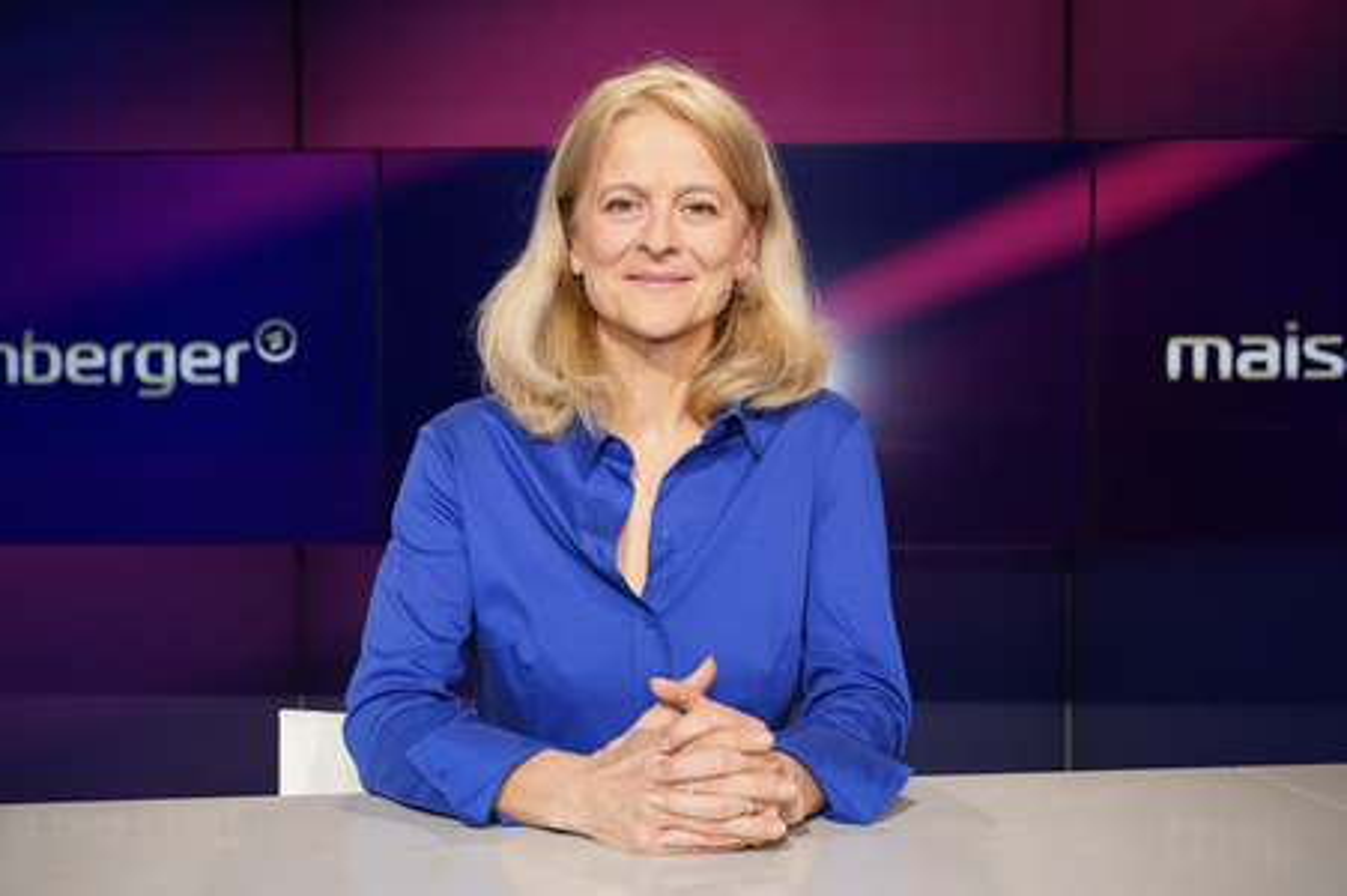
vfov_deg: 31.1
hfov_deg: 45.5
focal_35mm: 43
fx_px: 1608
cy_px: 448
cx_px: 674
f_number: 5
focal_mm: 43
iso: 1600
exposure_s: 1/125
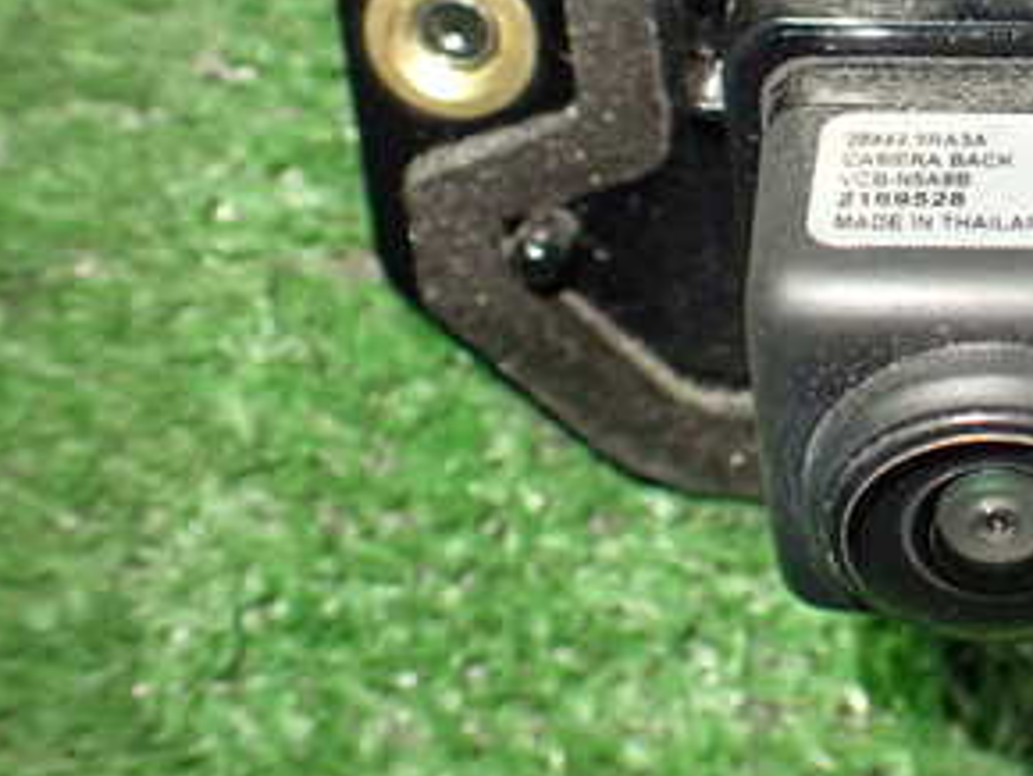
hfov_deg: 29.2
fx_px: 1852
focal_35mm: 62
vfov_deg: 23.3
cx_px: 1029
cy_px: 139
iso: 800
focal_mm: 5.4
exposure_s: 1/80
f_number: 2.3
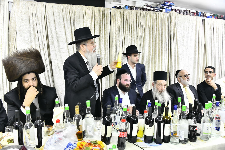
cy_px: 75
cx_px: 112
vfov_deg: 46.4
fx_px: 175
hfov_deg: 65.5
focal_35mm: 28
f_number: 5.6
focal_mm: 28
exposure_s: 1/125
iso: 2500
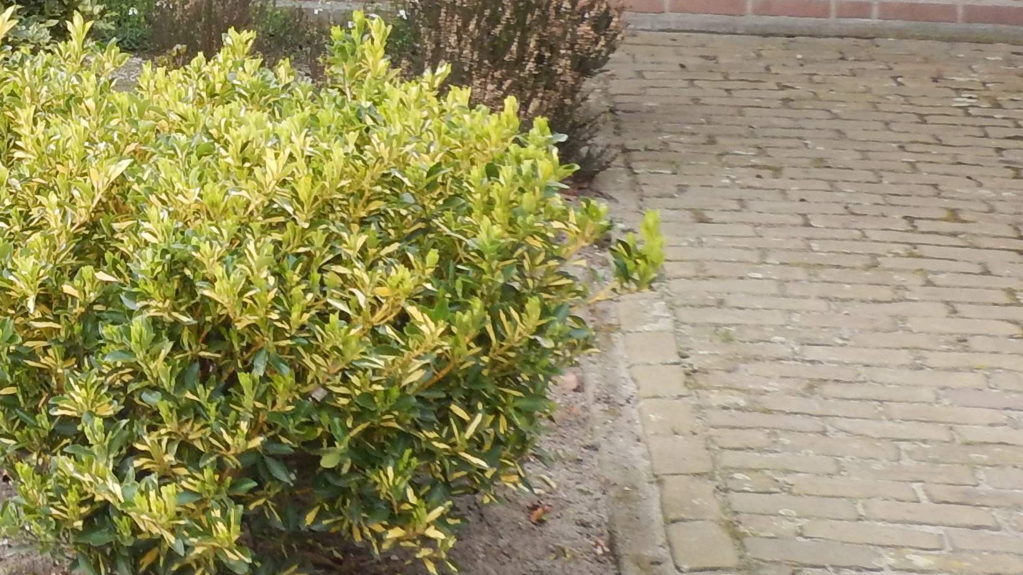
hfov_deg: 17.9
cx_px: -240
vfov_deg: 10.5
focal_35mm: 113
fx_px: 3065
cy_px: -120
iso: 125
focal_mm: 6.6
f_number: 4.2
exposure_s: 1/60
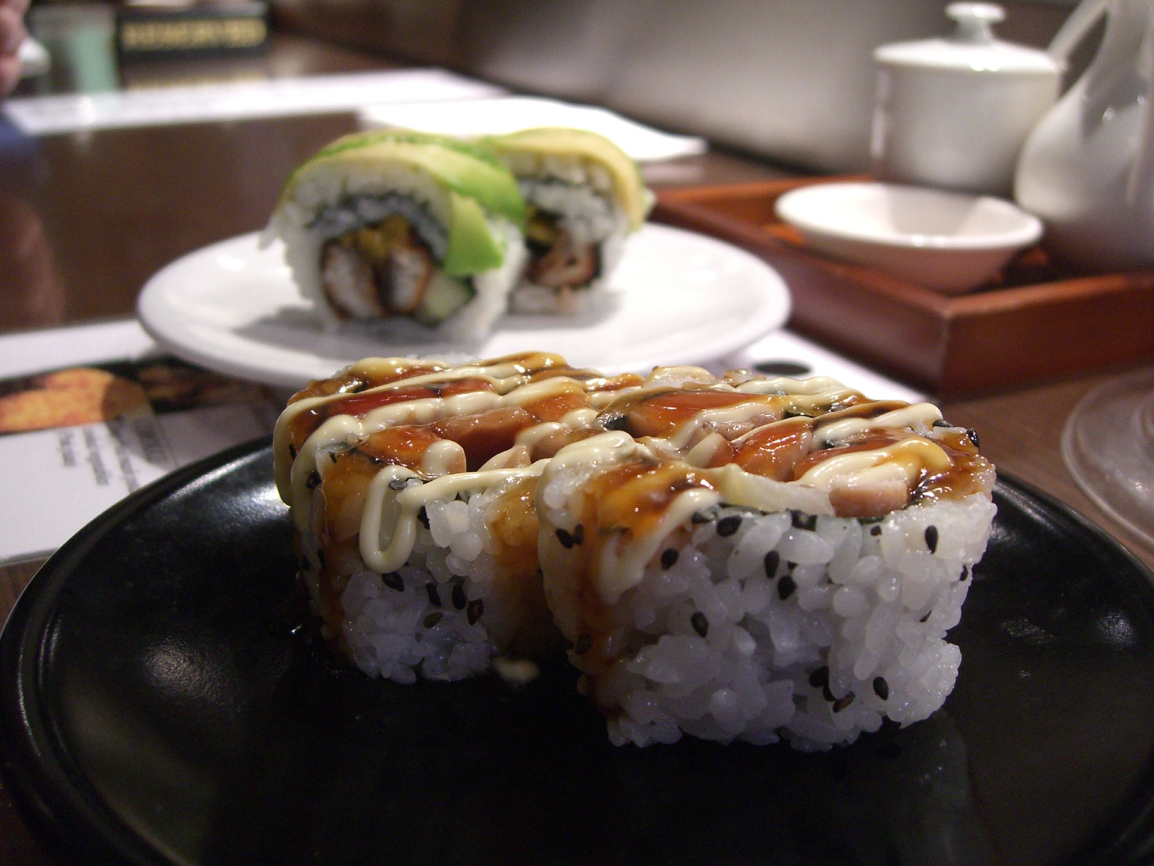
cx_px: 577
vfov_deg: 37.7
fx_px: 1267
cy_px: 433
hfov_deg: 49.0
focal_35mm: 38
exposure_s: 1/50
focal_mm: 7.9
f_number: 2.8
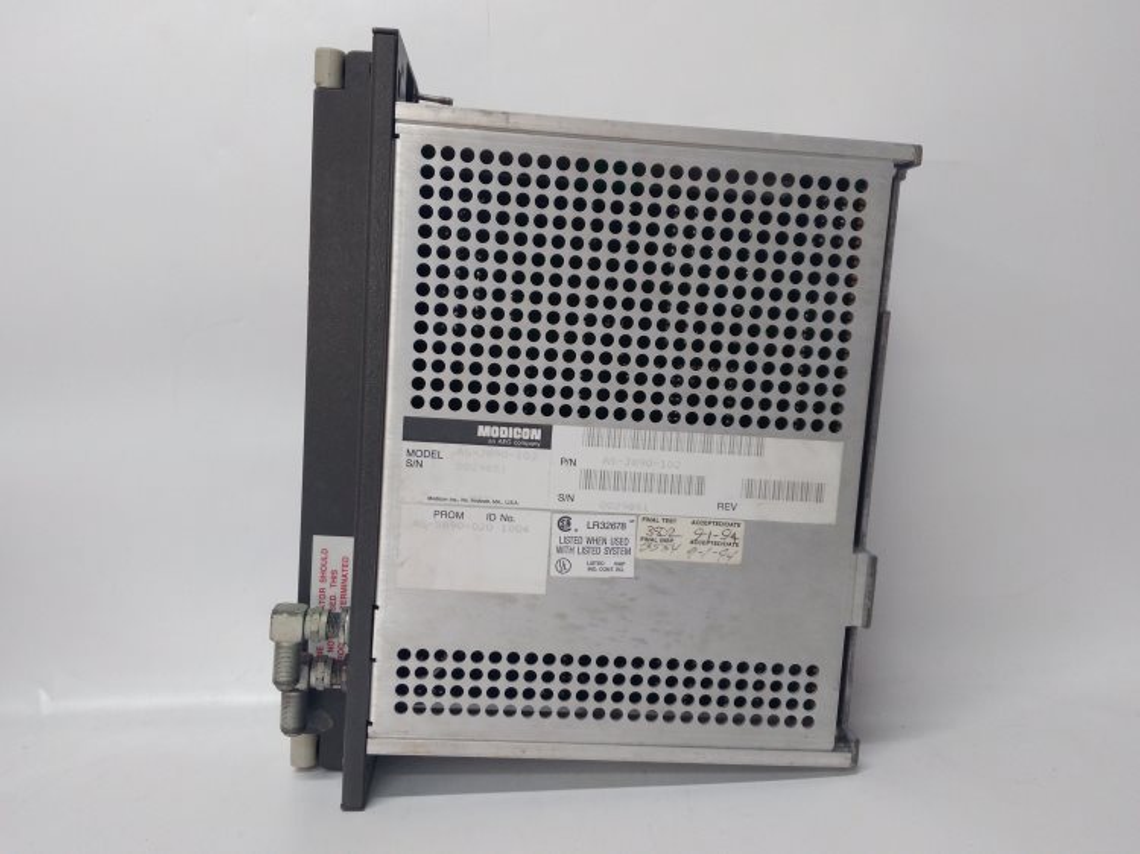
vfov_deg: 51.3
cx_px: 570
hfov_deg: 65.3
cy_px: 427
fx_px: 889
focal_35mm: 27
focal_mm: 3.79
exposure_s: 1/33
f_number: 2
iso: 172
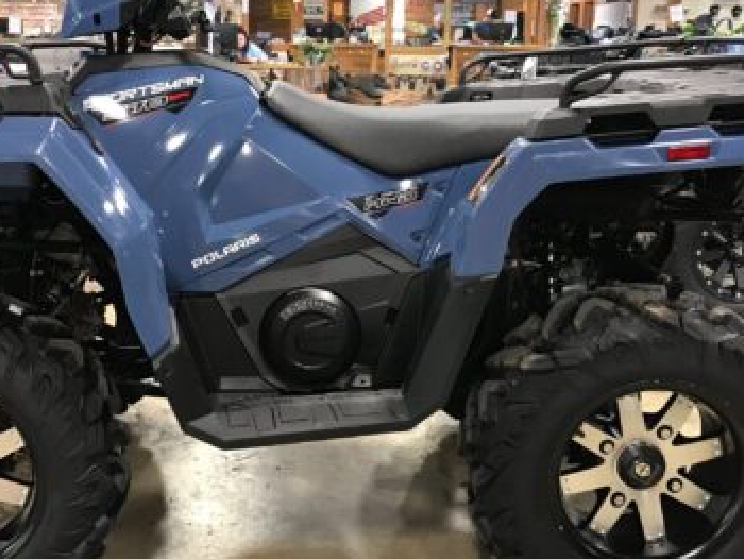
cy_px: 261
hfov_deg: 39.5
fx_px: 1032
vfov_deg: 30.3
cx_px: 319
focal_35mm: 48
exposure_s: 1/15
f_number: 1.8
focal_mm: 3.99
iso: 50
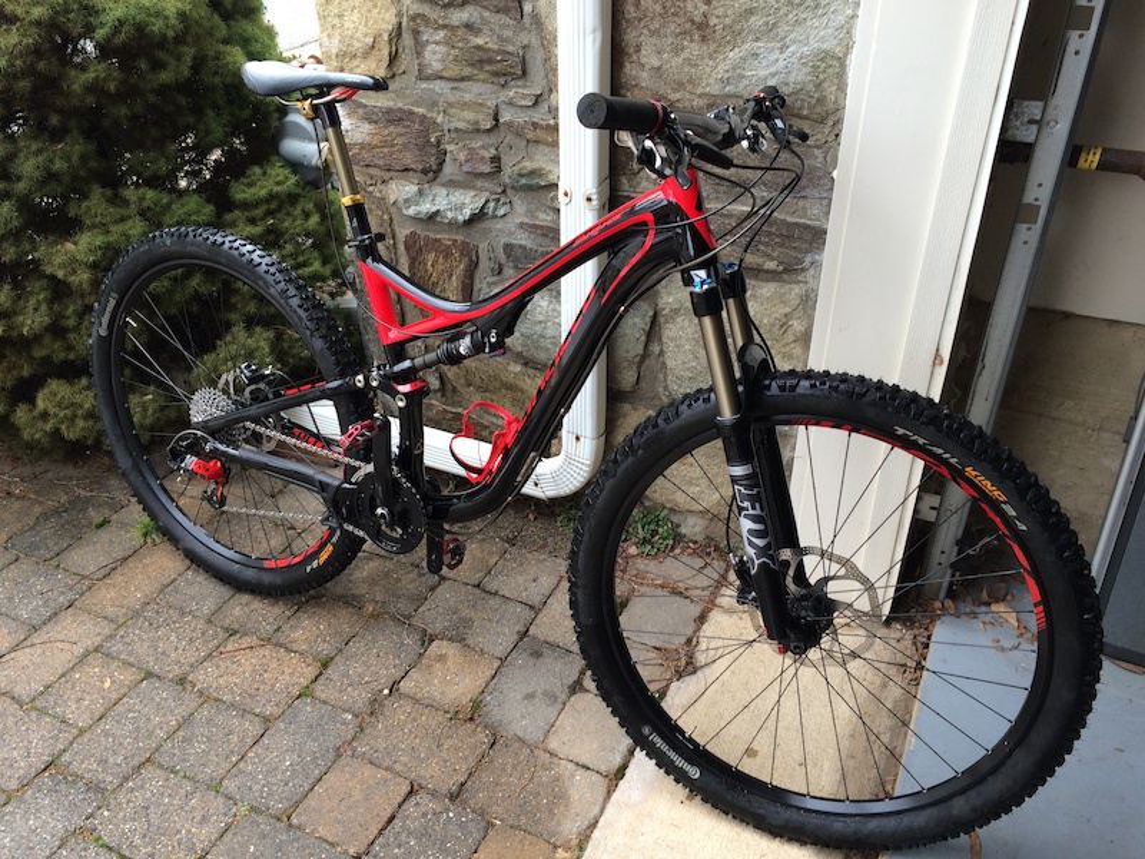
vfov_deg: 48.2
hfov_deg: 61.7
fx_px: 959
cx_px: 572
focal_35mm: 29
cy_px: 430
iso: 64
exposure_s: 1/120
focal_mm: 4.15
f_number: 2.2
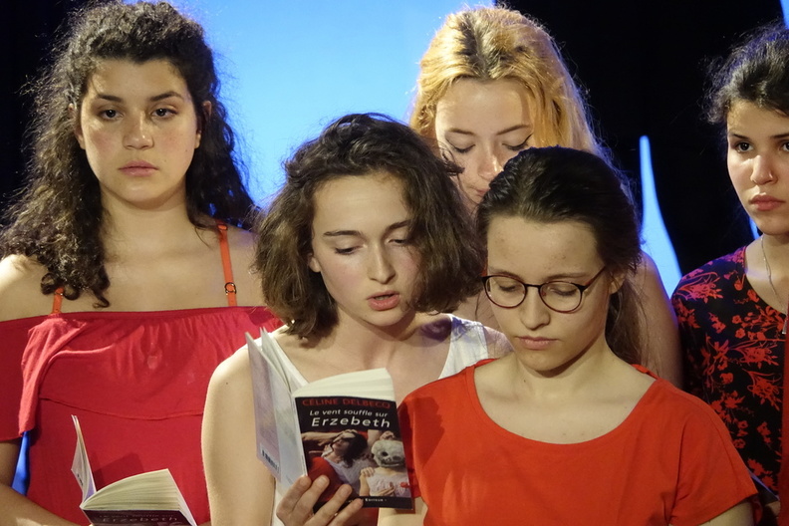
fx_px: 9796
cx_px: 394
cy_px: 263
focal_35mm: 447
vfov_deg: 3.1
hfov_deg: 4.6
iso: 4000
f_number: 4
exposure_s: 1/30
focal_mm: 163.85
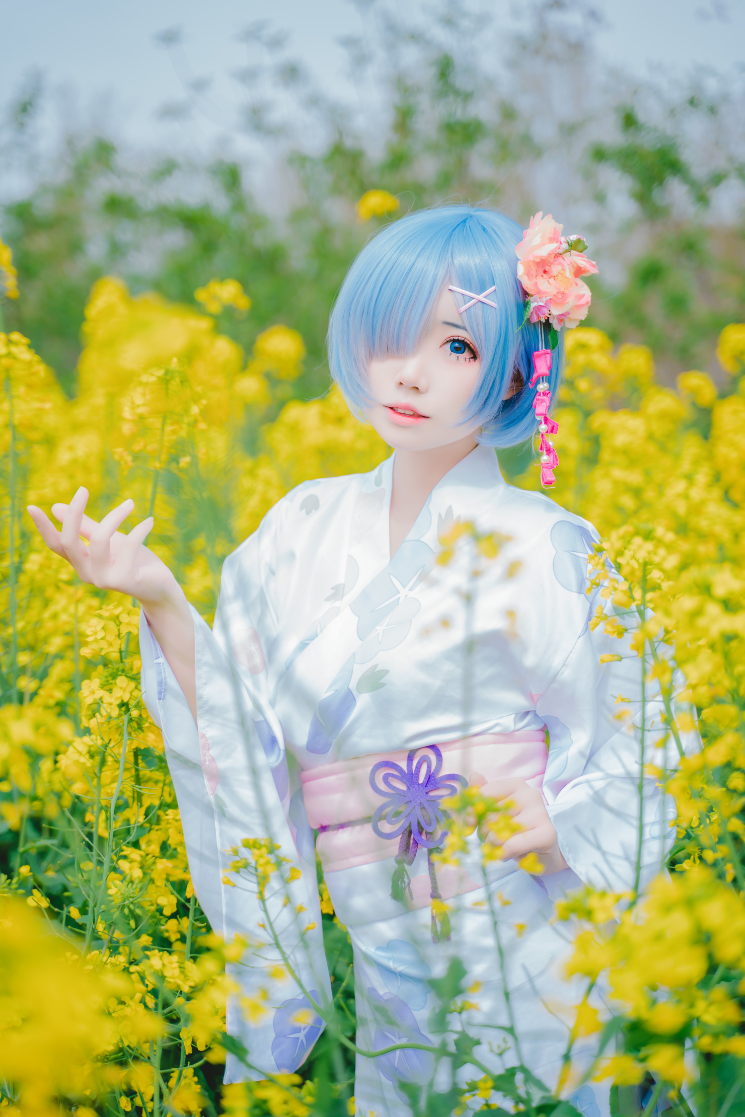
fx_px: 2327
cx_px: 372
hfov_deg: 18.2
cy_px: 558
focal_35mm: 75
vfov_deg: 27.0
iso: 50
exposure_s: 1/400
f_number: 2.8
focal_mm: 75
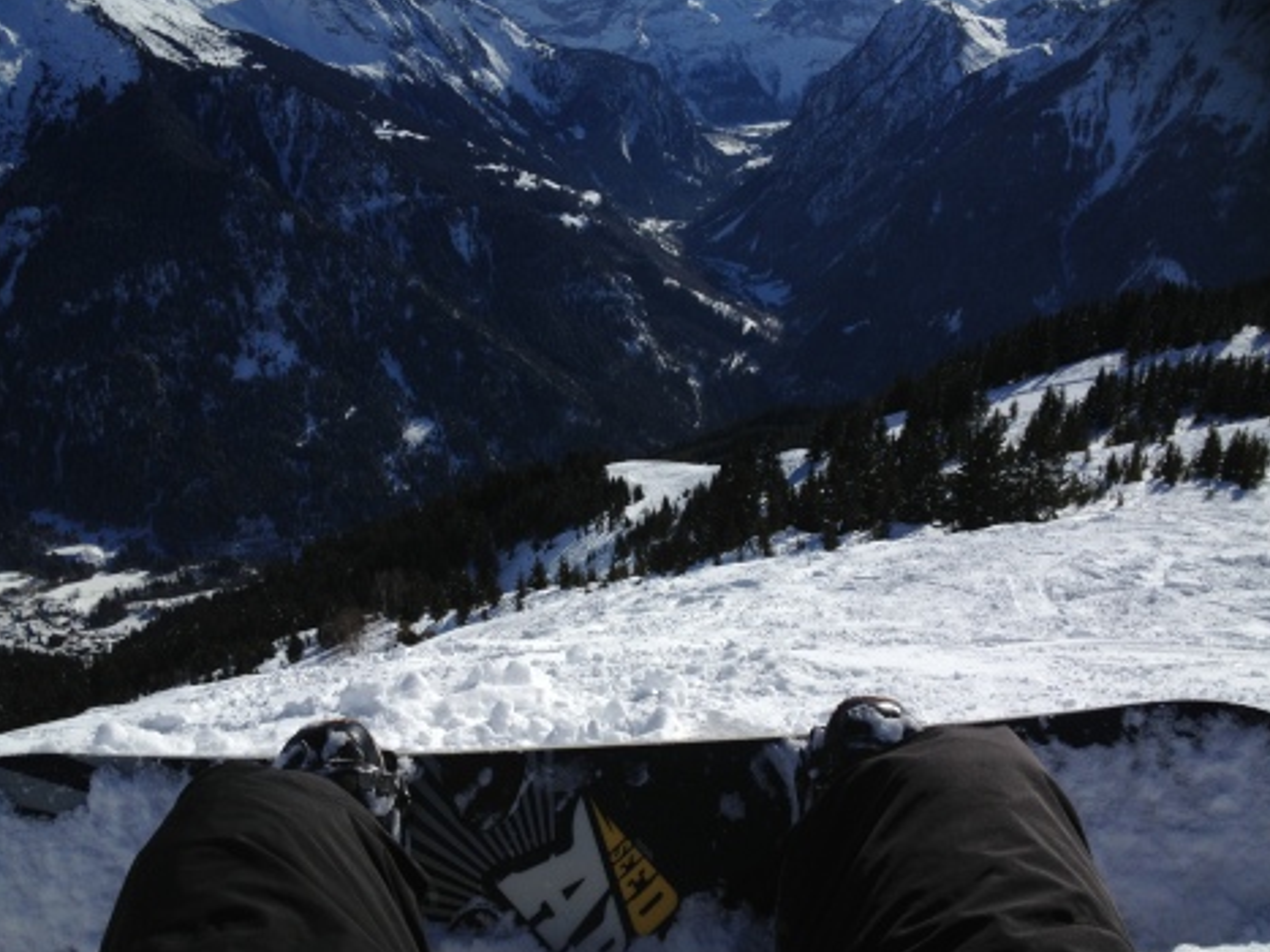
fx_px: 1320
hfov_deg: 51.4
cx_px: 636
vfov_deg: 39.6
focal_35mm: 36
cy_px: 473
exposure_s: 1/5525
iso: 50
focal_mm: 4.28
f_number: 2.4
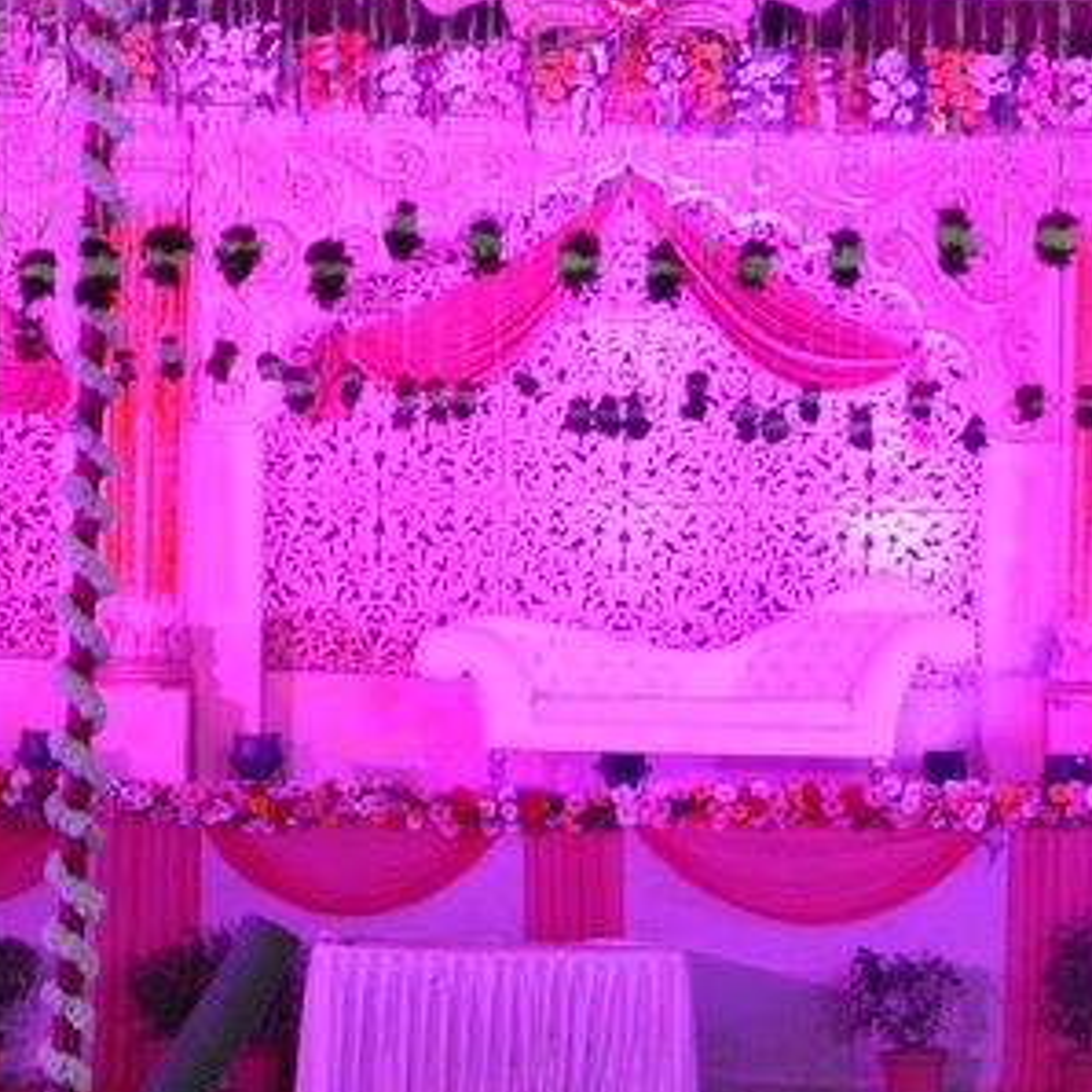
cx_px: 1074
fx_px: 6414
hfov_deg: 9.7
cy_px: 705
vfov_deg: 9.7
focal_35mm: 180
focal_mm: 35
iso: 1100
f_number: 4.5
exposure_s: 1/30
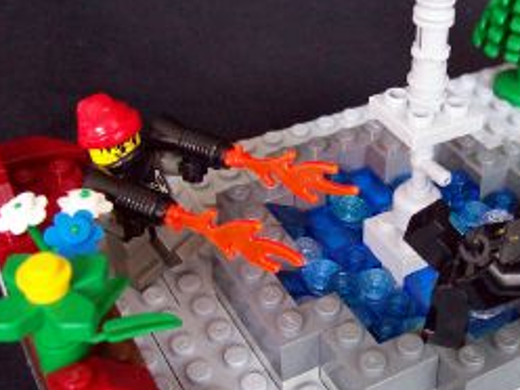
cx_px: 367
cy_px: 156
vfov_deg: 25.2
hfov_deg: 32.8
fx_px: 871
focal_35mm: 58
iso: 160
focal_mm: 6
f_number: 2.7
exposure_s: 1/8
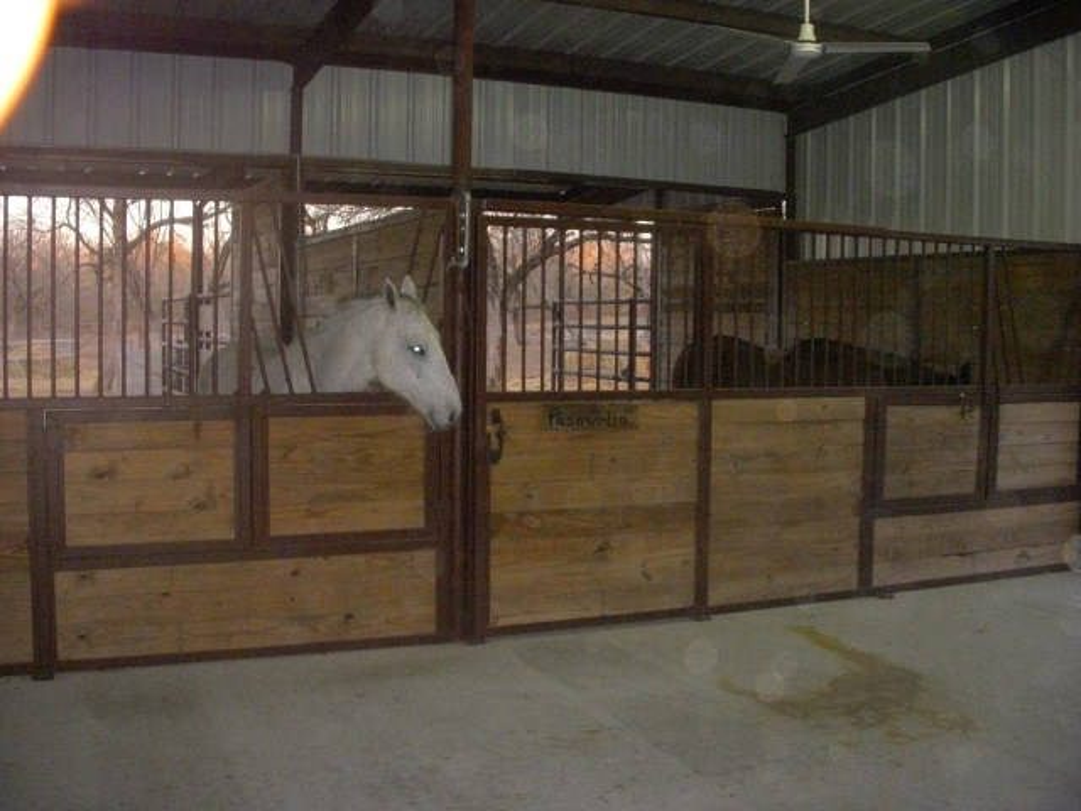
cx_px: 540
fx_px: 1187
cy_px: 406
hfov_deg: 49.0
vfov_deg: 37.7
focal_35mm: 38
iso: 800
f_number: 3.3
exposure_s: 1/250
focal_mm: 6.3
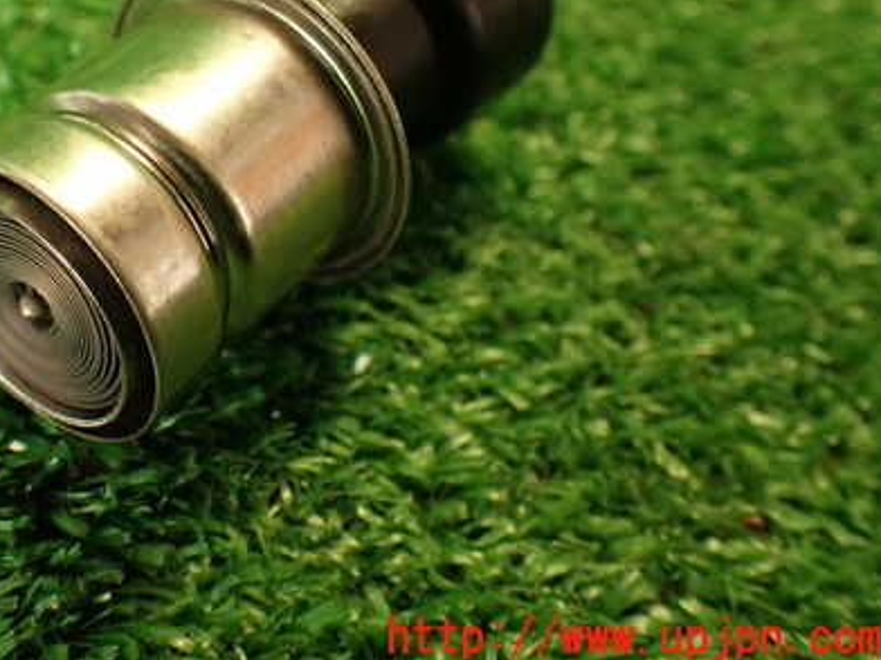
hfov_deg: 37.9
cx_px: 220
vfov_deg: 29.2
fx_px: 1247
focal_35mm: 49
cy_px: 162
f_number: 2.4
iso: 250
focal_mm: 5.79
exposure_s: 1/30
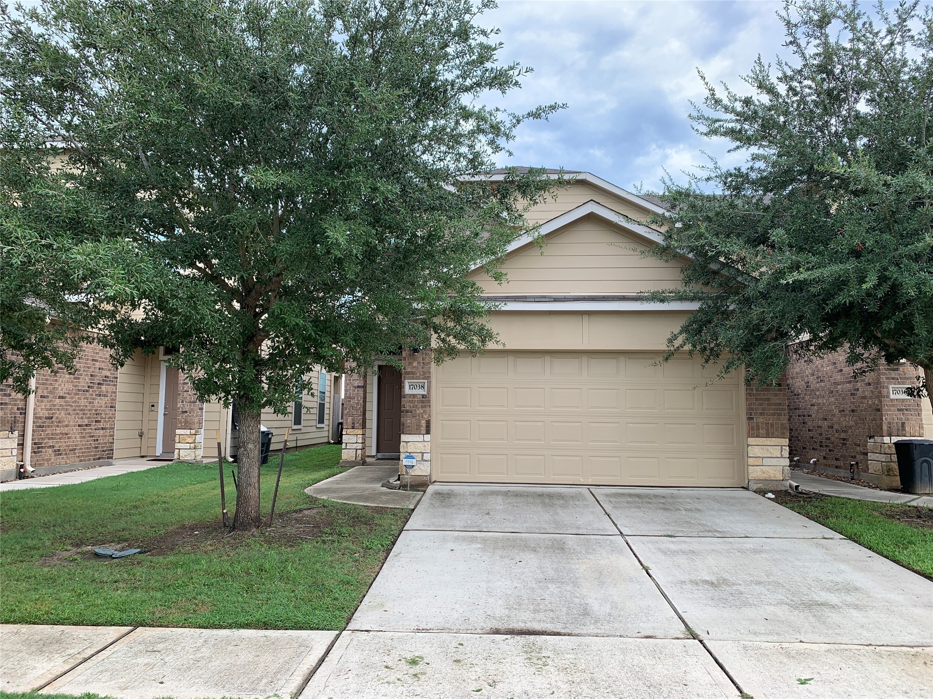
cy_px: 350
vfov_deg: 53.1
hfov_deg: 67.3
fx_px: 701
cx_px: 466
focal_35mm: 26
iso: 25
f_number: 1.8
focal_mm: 4.25
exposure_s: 1/263
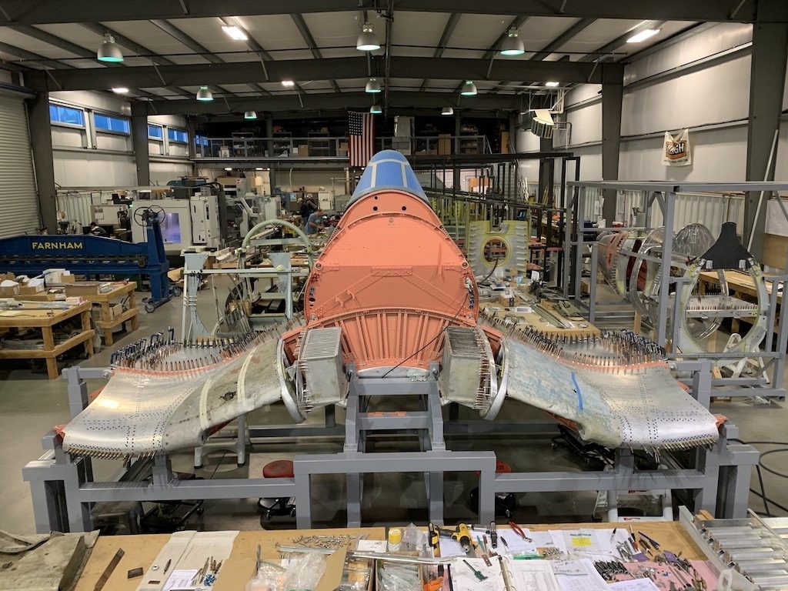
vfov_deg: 53.1
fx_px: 592
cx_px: 394
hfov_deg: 67.3
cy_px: 296
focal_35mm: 26
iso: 160
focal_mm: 4.25
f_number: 1.8
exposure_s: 1/60
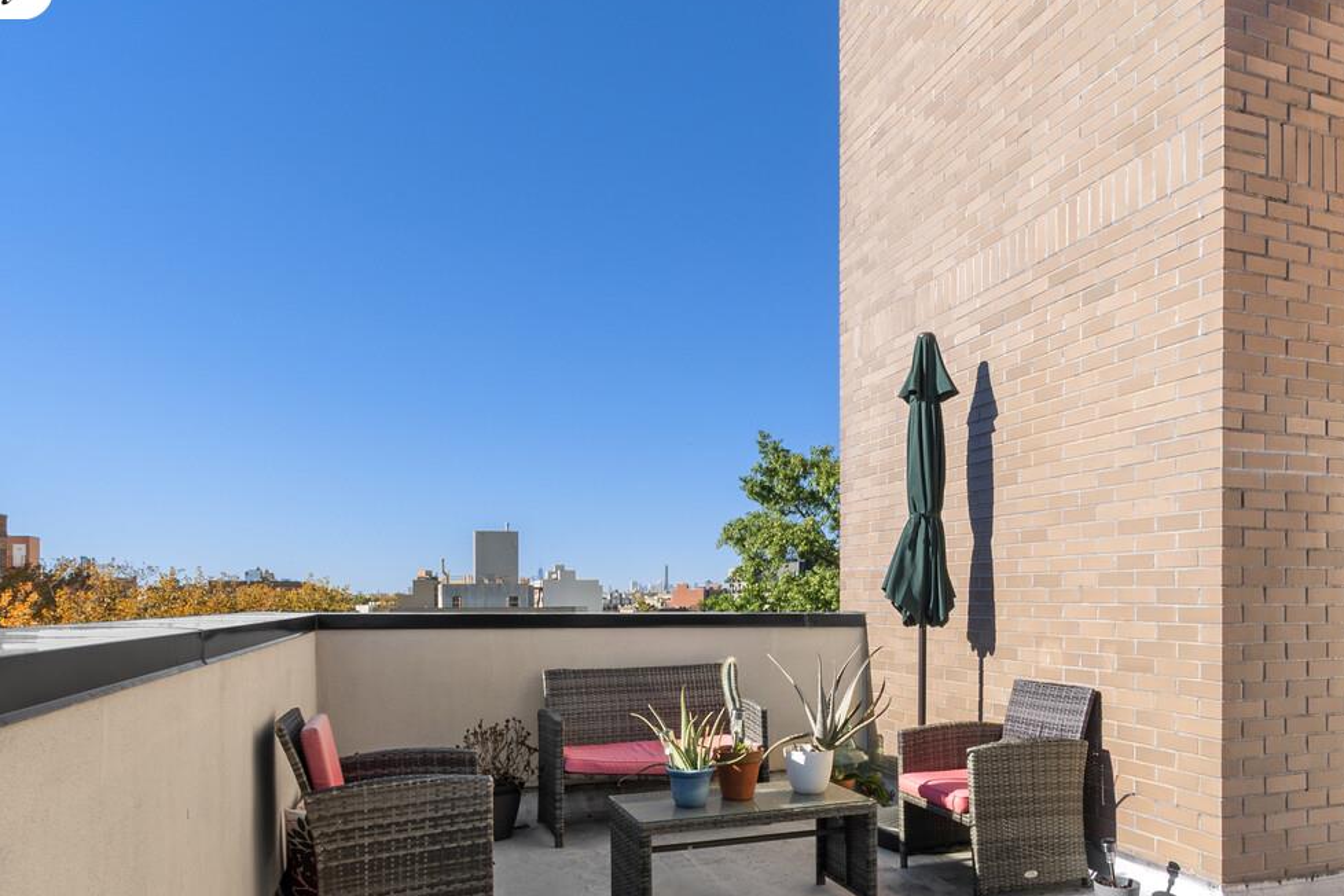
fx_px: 859
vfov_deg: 54.2
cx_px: 734
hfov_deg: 75.9
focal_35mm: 23
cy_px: 583
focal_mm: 10
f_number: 11
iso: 200
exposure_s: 1/60
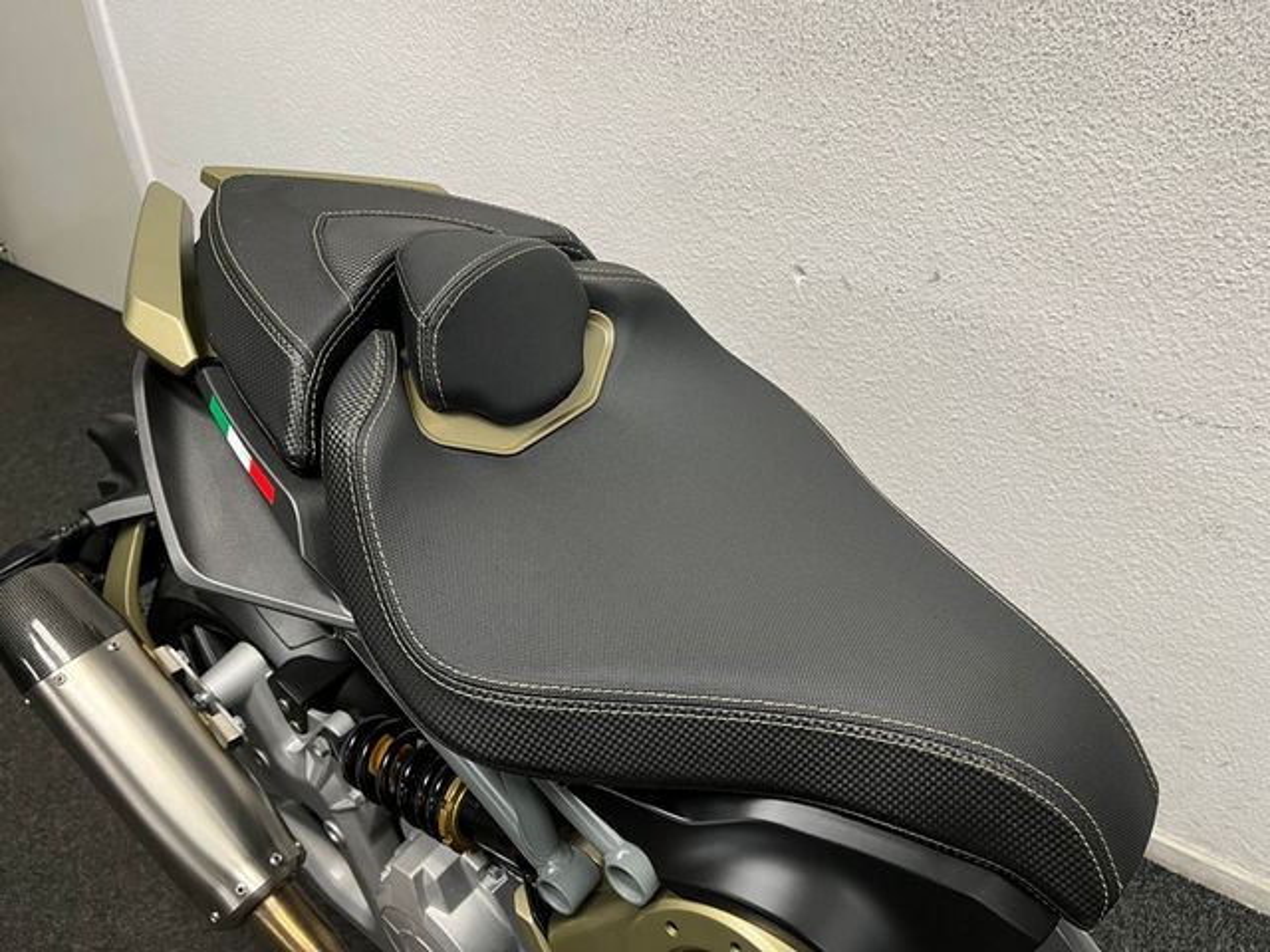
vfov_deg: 53.1
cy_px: 476
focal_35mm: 26
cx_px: 635
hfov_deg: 67.3
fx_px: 954
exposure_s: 1/50
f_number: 1.6
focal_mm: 5.1
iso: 100
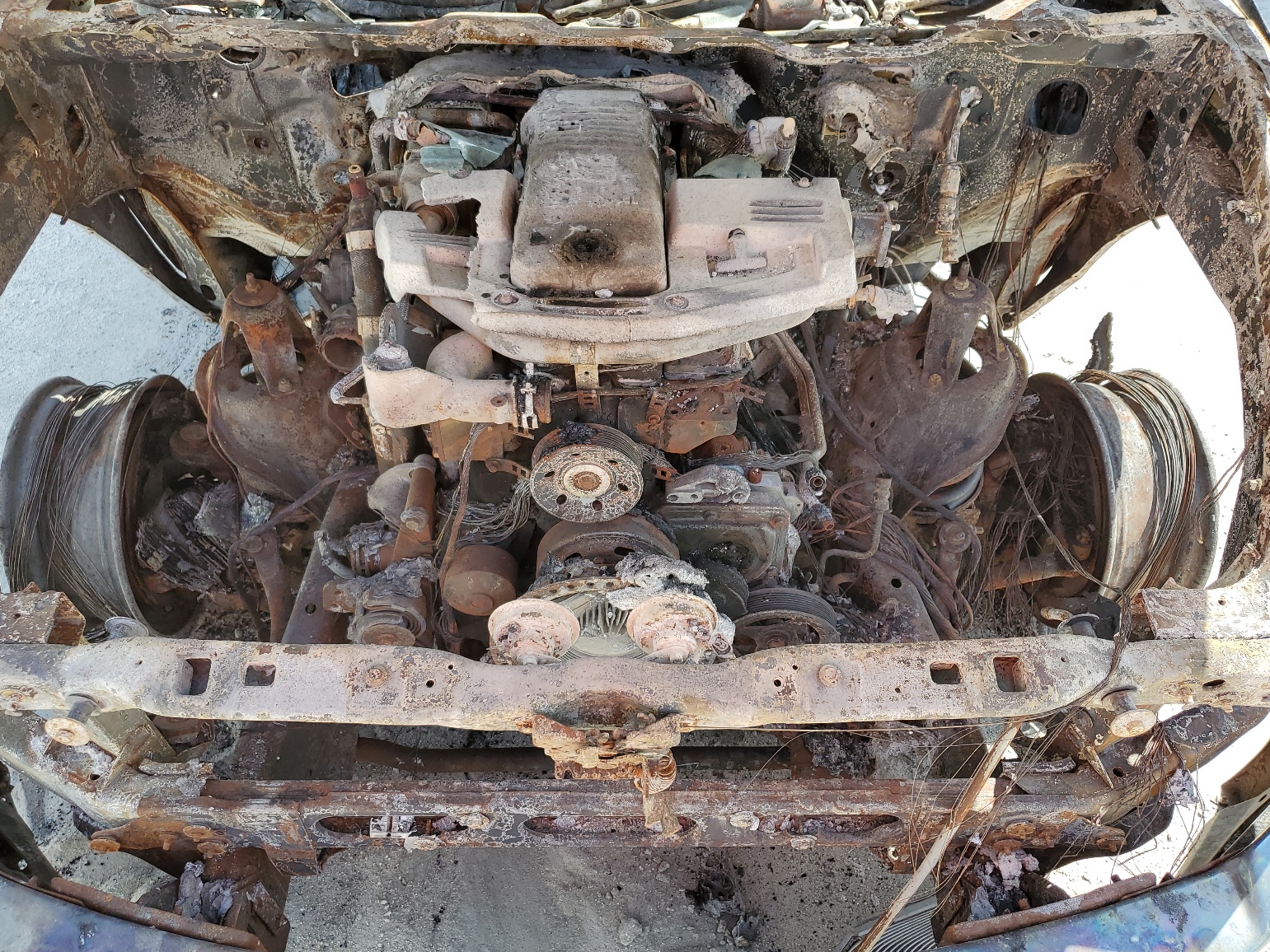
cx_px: 643
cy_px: 463
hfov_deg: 65.3
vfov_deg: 51.4
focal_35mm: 27
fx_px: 991
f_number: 1.5
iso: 50
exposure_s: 1/714
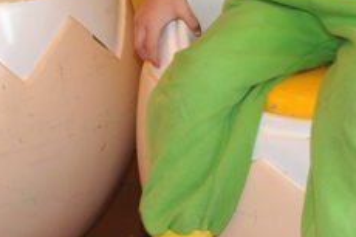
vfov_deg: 9.6
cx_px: 186
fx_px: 1393
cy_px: -53
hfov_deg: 14.6
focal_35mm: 141
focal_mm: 24
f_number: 5.6
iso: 400
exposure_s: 1/13
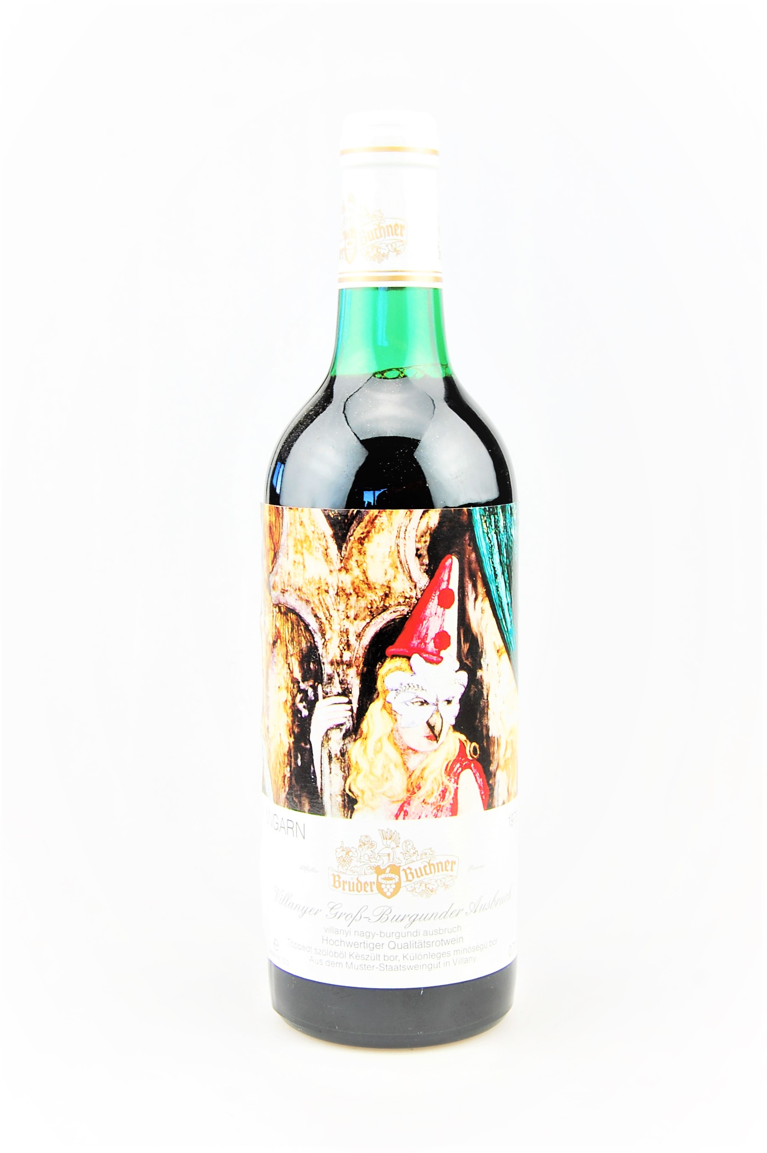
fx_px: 1824
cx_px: 384
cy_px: 576
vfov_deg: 35.1
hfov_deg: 23.7
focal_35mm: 57
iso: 200
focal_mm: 38
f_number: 8
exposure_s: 1/30
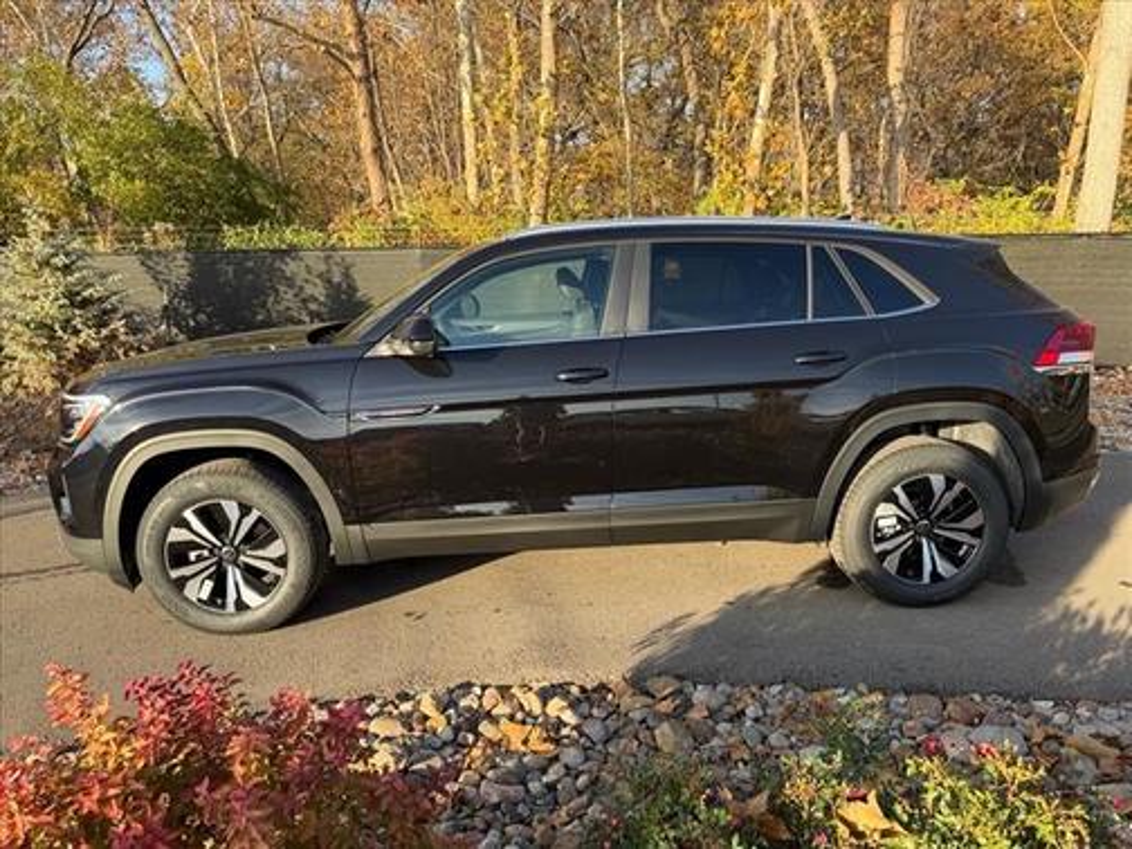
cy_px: 424
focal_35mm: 24
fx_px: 785
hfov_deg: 71.6
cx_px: 566
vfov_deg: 56.8
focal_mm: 6.76
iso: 80
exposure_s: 1/735
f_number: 1.78
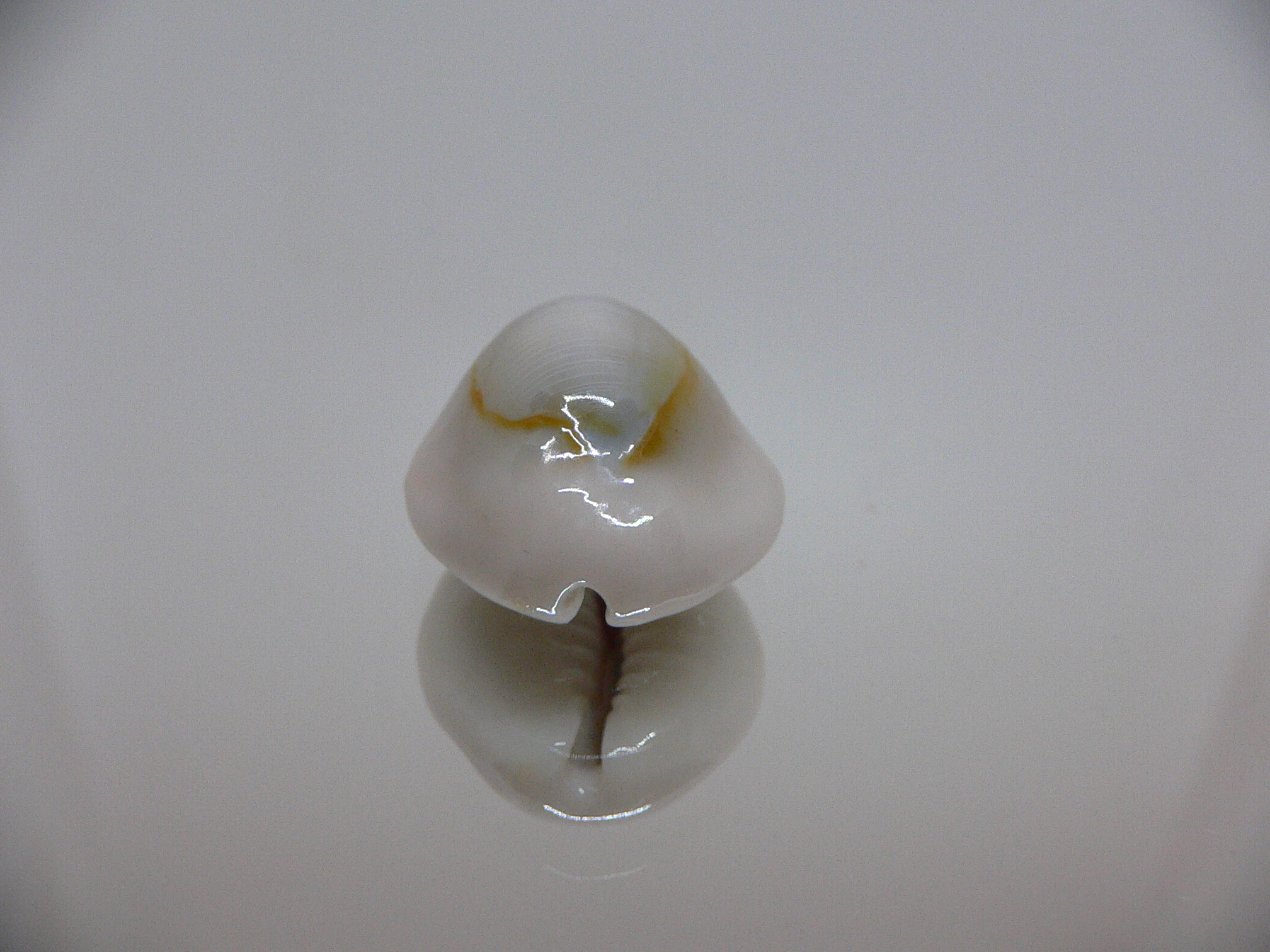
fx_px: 1284
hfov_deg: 52.6
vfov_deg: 40.7
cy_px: 476
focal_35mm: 35
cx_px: 635
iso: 200
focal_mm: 4.6
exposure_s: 1/60
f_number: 2.8
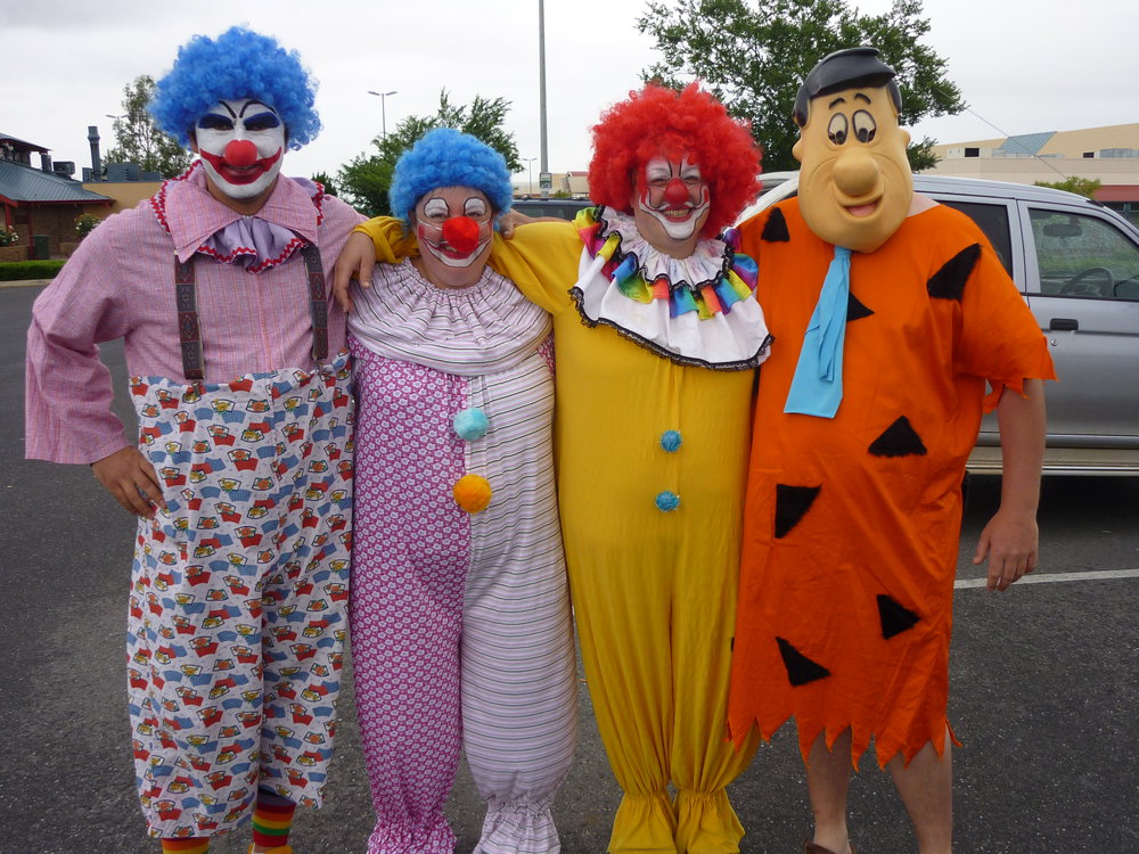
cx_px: 570
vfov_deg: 42.9
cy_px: 427
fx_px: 1086
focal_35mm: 33
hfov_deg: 55.4
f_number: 2.8
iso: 80
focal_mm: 5.5
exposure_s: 1/160
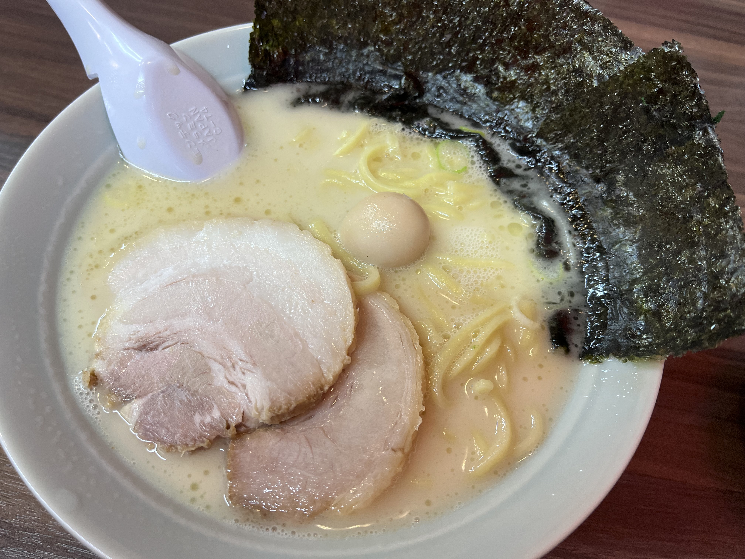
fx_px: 560
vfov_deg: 53.1
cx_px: 372
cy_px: 280
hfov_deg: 67.3
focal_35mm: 26
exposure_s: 1/120
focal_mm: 5.1
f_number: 1.6
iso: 125
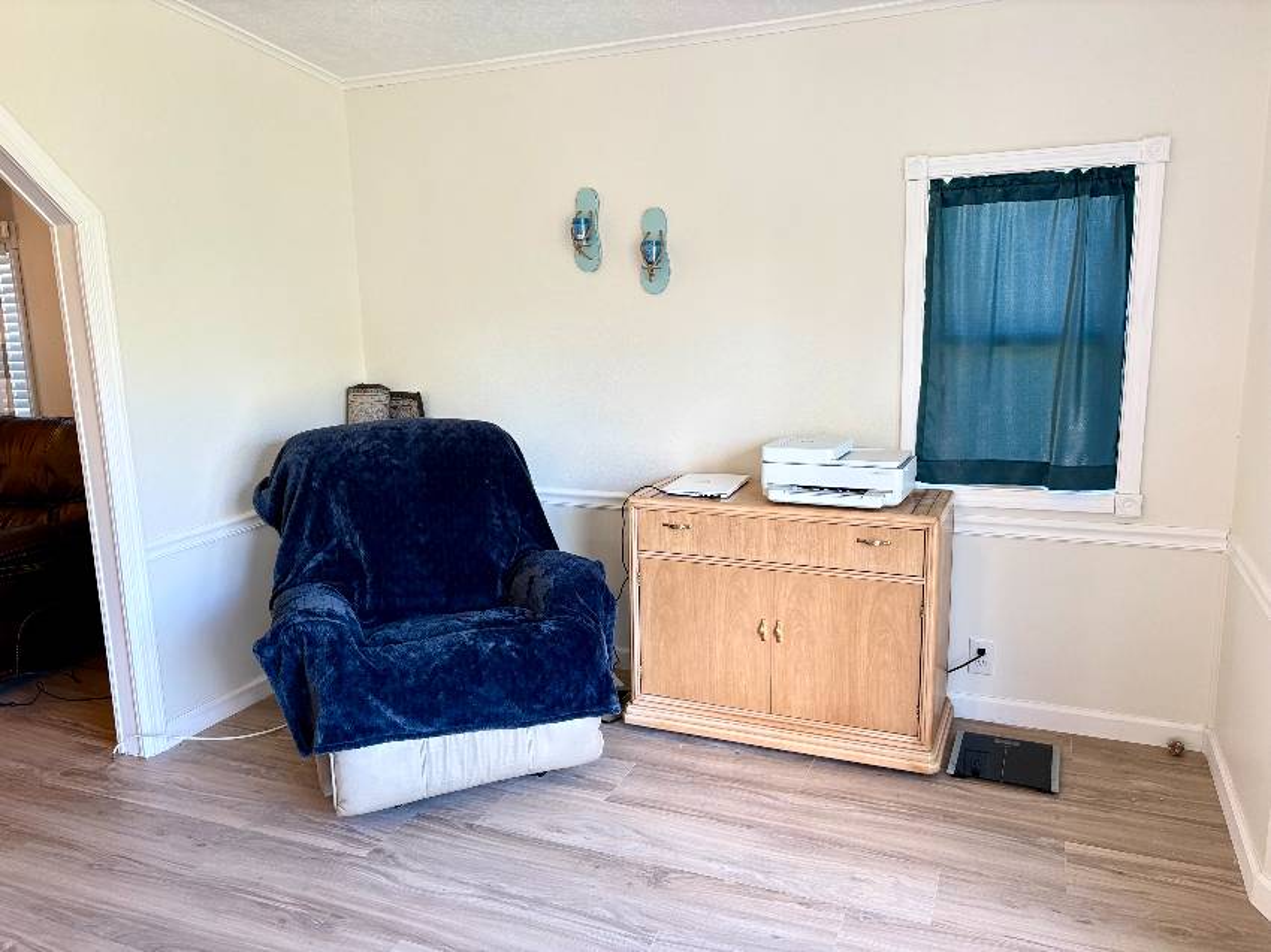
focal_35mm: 26
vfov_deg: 53.0
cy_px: 476
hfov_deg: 67.3
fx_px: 954
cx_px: 636
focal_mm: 5.96
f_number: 1.6
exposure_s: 1/60
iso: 100
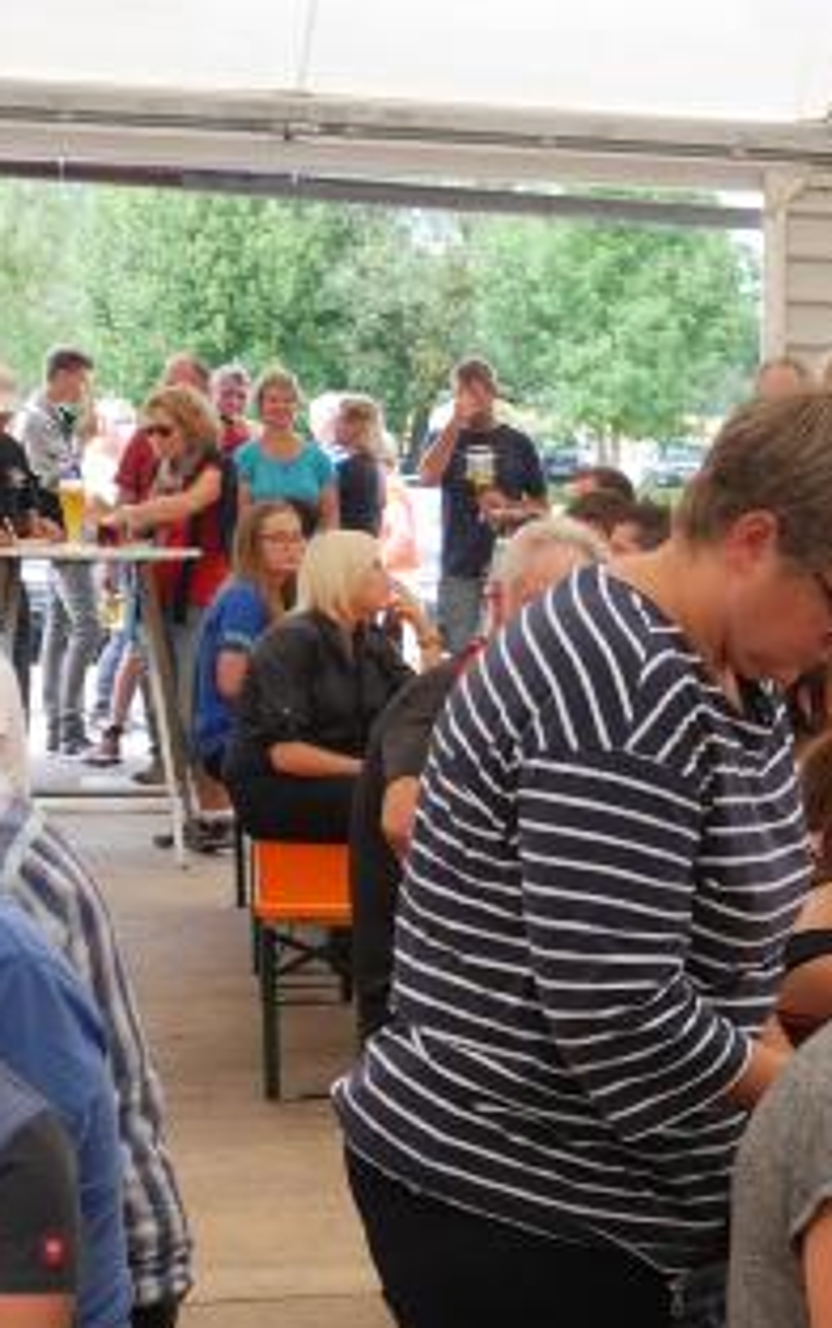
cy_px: 1065
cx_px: 1609
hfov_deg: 11.6
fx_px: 3732
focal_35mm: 103
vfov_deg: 20.0
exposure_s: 1/100
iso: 200
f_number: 4.4
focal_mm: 19
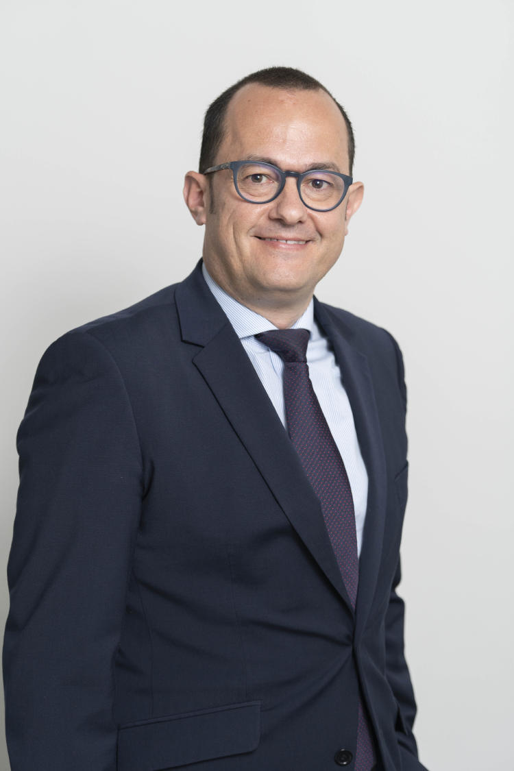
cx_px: 257
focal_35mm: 106
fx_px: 2270
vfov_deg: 19.3
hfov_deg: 12.9
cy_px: 386
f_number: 4
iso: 400
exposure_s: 1/160
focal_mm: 106
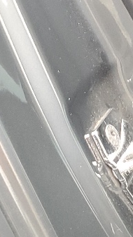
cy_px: 28
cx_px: 480
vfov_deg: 15.8
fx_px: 841
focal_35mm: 134
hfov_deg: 7.3
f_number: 1.5
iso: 63
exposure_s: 1/120
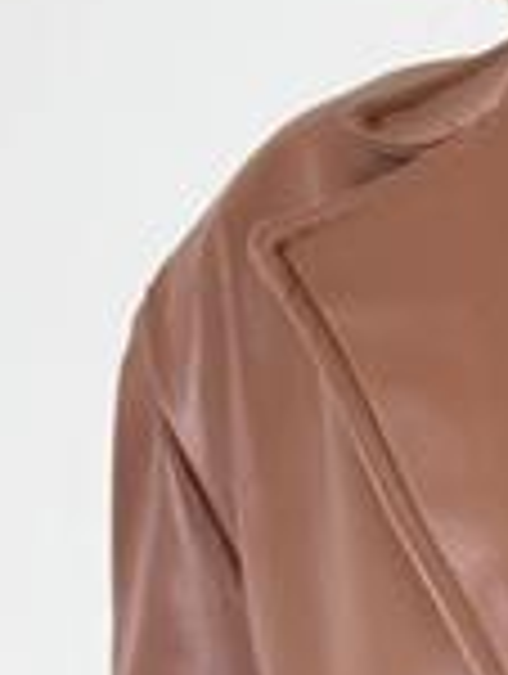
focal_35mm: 133
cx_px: 1218
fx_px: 2595
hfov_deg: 9.8
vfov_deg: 12.3
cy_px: 1516
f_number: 1.78
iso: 125
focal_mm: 6.76
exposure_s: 1/100
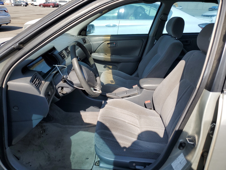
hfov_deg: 67.3
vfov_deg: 53.1
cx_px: 113
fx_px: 170
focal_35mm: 26
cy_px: 85
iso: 50
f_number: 1.5
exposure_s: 1/1667
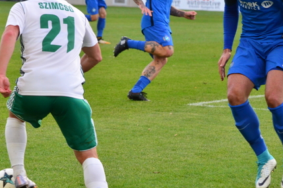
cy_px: 65
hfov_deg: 8.2
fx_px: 1973
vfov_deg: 5.5
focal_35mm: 251
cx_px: 89
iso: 1600
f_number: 5.6
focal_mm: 90
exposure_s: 1/800
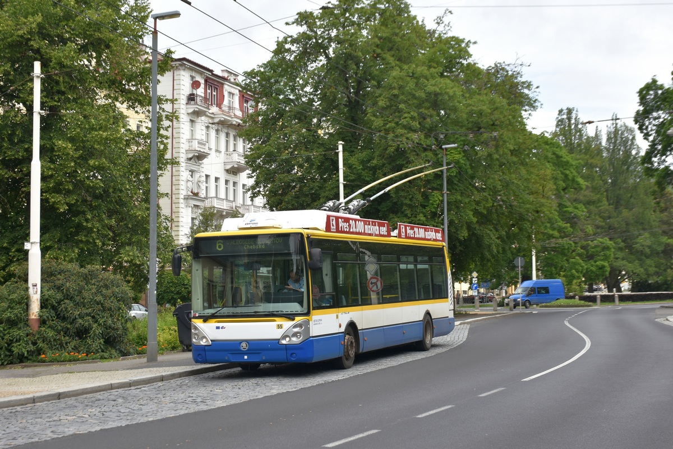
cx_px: 336
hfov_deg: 33.4
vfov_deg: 22.6
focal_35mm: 60
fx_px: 1122
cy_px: 224
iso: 160
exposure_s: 1/250
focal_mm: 40
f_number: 8
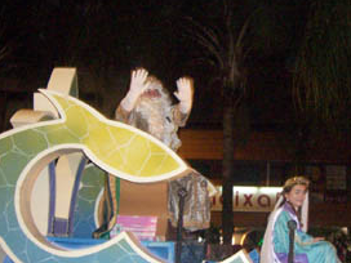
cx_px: 246
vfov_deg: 23.6
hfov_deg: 30.8
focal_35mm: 62
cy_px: 108
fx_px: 629
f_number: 3
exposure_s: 1/60
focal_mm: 6
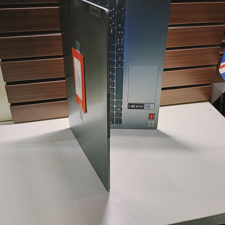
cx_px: 112
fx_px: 235
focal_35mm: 32
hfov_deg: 51.1
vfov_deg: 50.5
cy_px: 81
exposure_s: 1/33.3
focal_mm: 3.98
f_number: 1.8
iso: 400
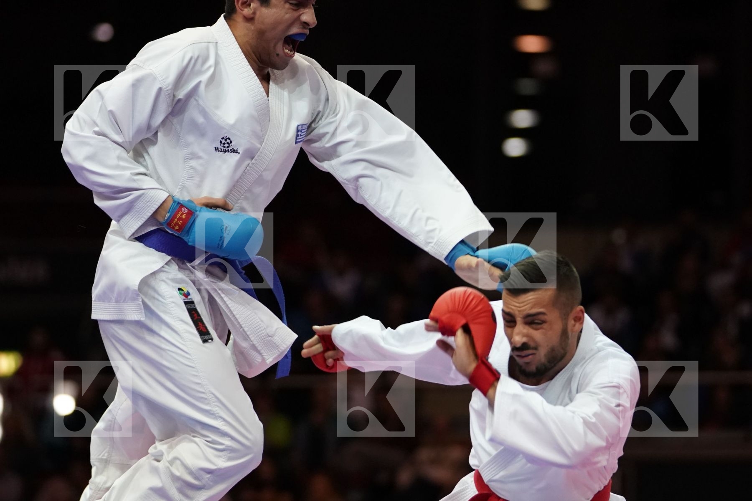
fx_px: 4136
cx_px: 376
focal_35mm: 198
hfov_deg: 10.4
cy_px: 250
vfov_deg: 6.9
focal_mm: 132
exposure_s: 1/1000
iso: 3200
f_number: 2.8
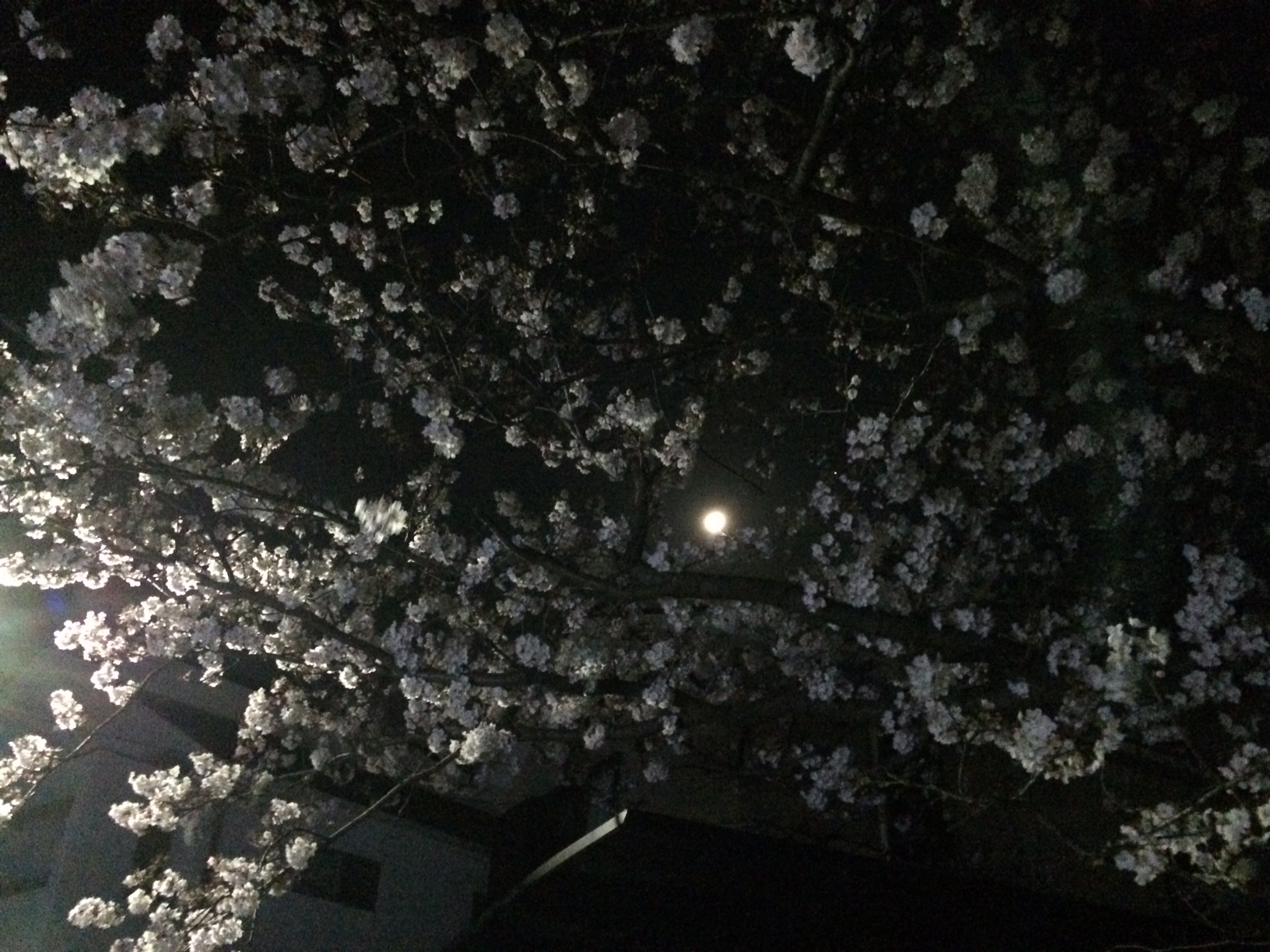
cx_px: 635
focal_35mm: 29
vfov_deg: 48.2
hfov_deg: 61.7
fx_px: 1064
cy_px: 476
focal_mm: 4.15
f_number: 2.2
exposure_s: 1/15
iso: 2000
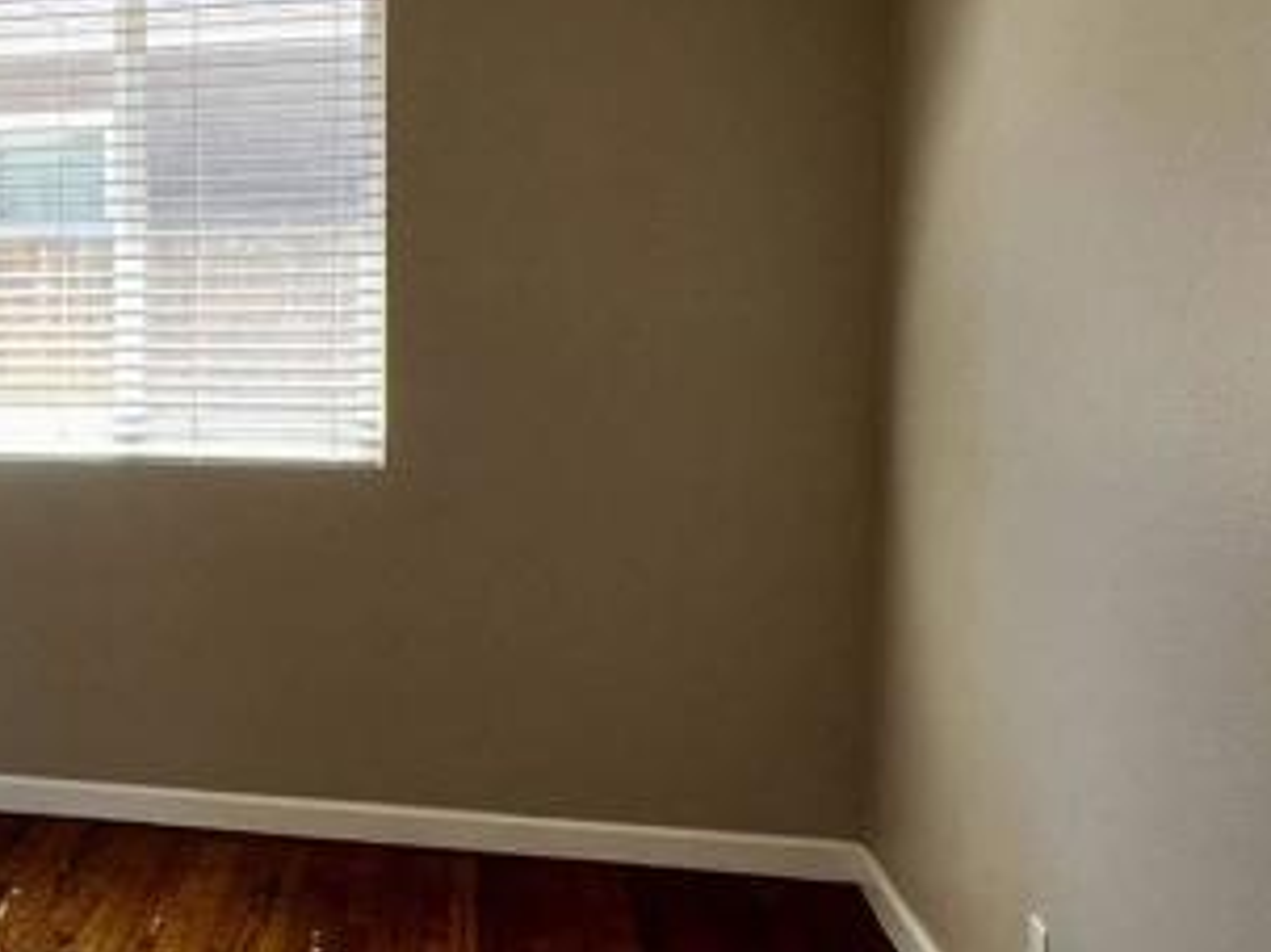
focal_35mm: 44
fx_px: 1615
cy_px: 424
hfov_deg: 37.4
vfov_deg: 32.8
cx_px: -55
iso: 100
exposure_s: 1/99
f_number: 1.8
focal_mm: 1.57
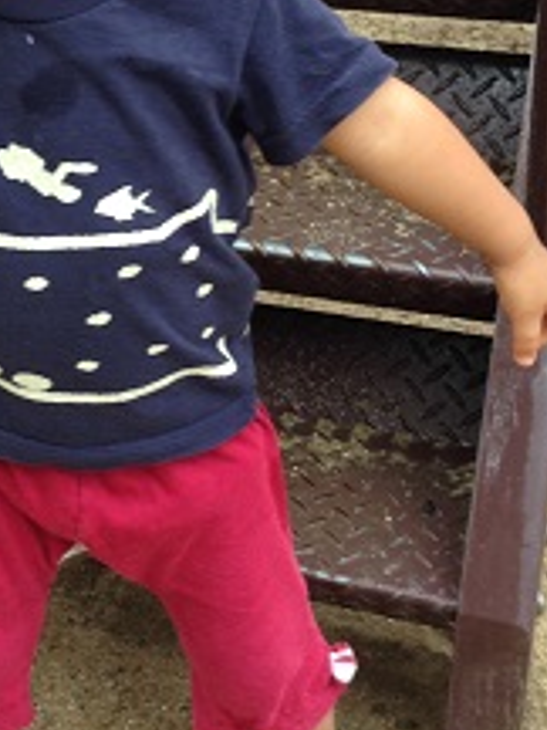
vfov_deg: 25.7
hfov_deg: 19.4
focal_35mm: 75
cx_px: 111
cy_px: 196
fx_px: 1580
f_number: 2.4
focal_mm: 4.12
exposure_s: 1/158
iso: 50
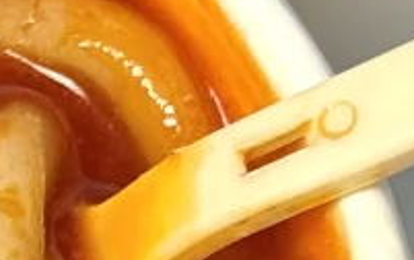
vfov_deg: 3.6
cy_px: 105
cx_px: -474
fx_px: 4110
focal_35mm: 364
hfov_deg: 5.6
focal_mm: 6.76
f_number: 1.78
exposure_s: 1/962
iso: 64
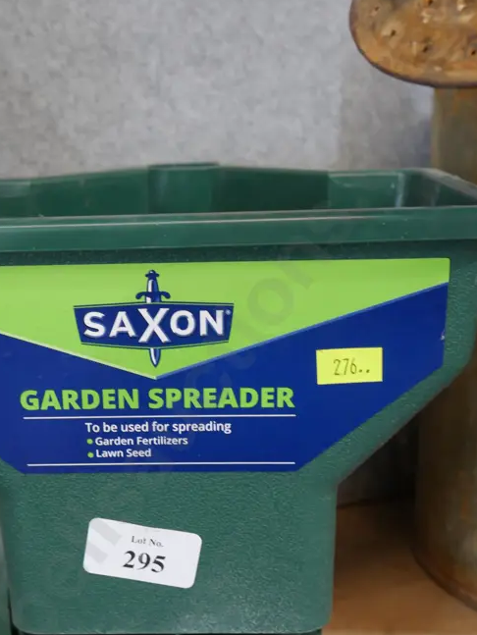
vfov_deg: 33.5
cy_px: 418
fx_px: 1046
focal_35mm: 57
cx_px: 182
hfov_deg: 25.6
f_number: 4
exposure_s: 1/60
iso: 1000
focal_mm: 18
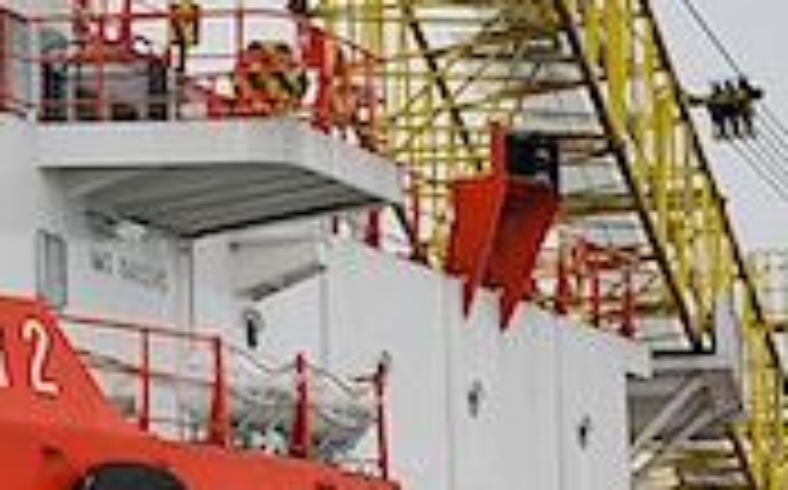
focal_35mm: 314
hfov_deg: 6.6
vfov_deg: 4.2
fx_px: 6737
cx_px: -428
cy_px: 90
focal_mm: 55
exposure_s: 1/800
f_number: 7.1
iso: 200
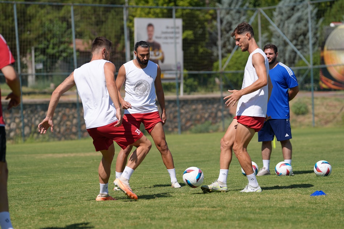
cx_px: 172
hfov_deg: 11.7
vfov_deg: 7.8
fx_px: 1681
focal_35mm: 176
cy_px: 114
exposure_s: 1/1250
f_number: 4.5
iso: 100
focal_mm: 176
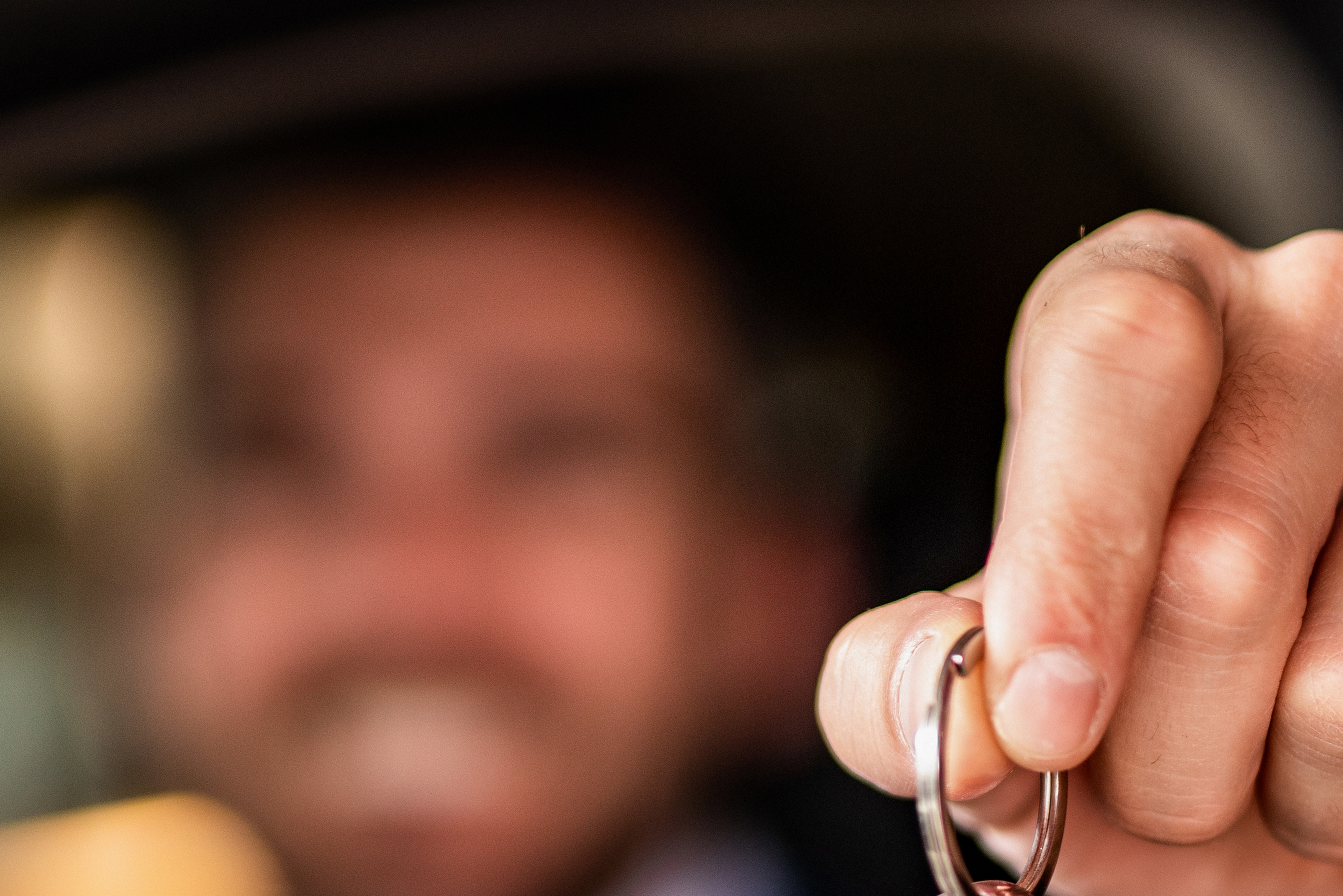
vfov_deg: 9.9
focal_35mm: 137
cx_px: 388
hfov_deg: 14.9
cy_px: 1029
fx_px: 5113
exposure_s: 1/250
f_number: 1.4
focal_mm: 50
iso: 250
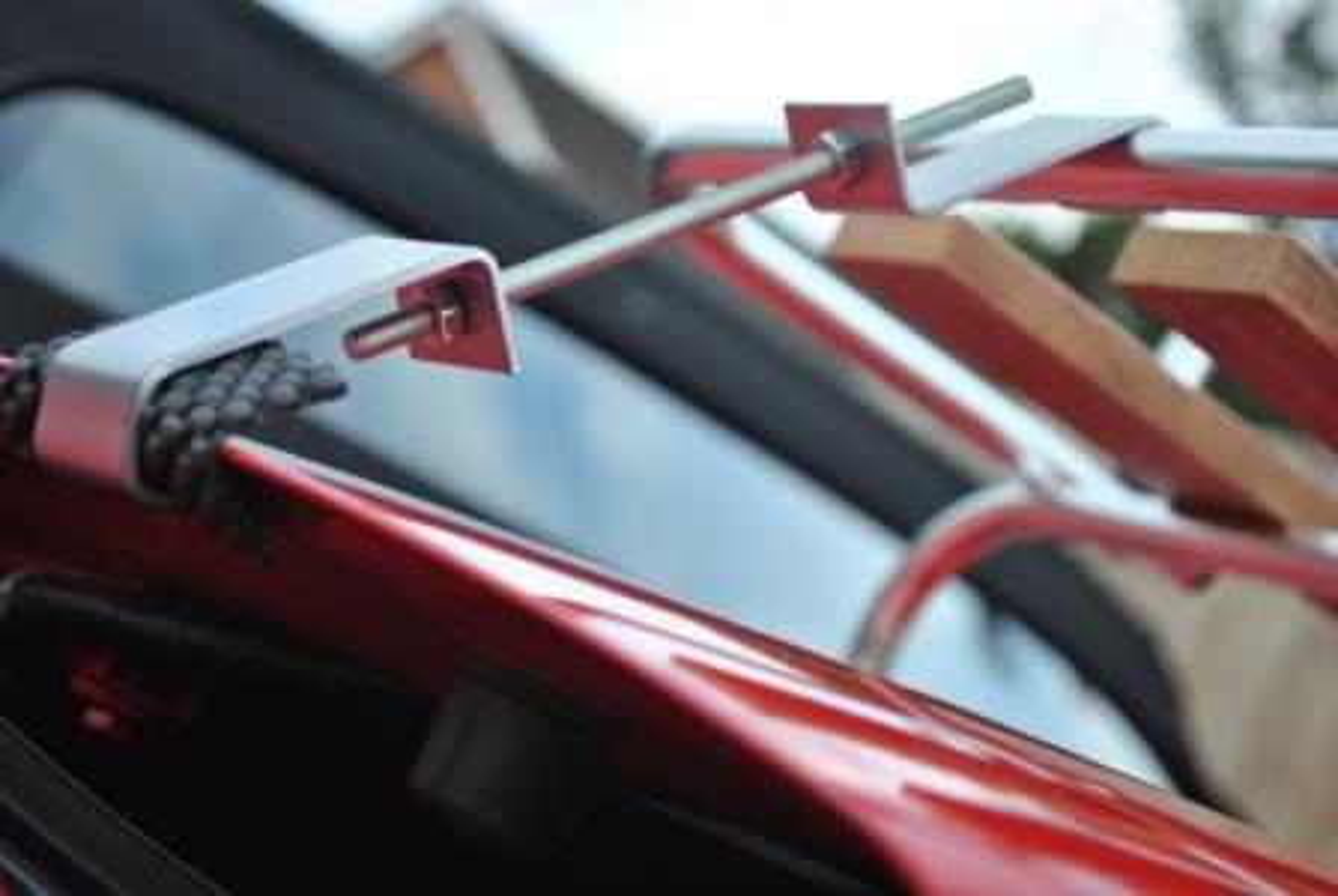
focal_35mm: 69
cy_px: 448
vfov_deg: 19.8
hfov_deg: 29.2
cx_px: 669
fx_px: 2568
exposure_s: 1/125
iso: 160
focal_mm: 46
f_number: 5.6
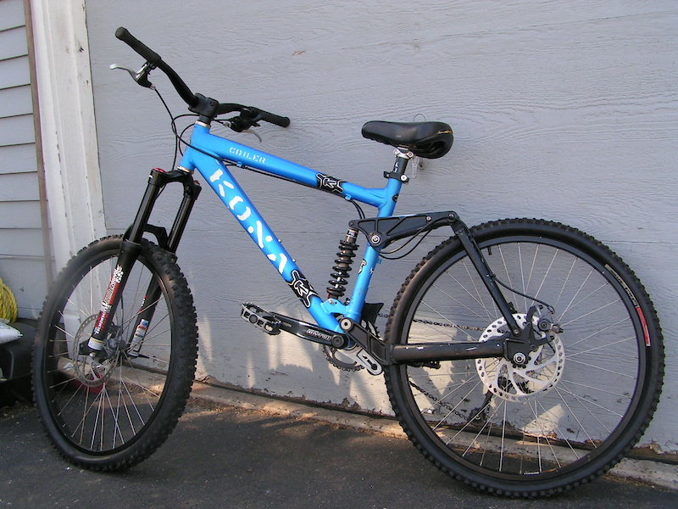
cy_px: 254
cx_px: 339
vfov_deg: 37.7
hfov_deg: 49.0
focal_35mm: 38
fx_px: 744
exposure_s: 1/80
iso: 50
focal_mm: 5.8
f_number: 4.5
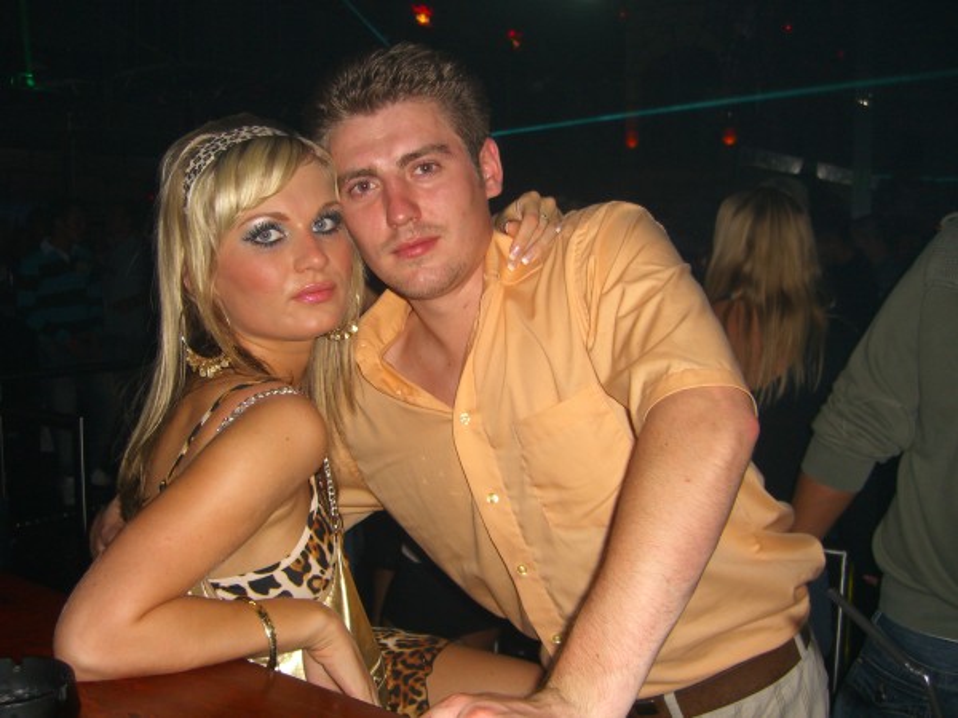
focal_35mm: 38
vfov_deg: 37.7
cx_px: 479
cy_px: 359
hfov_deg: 49.0
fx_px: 1052
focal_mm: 7.9
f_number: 2.8
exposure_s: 1/60
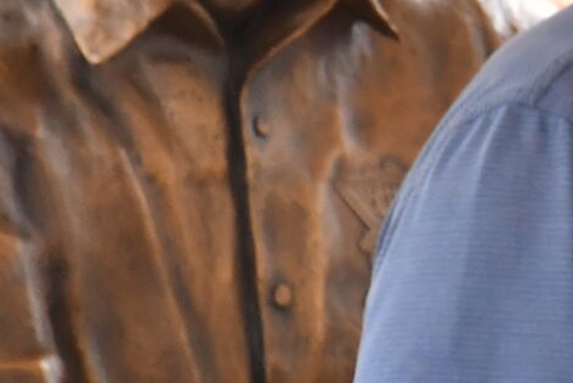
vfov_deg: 0.6
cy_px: 59
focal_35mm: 2441
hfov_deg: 0.8
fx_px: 38862
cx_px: 545
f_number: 6.3
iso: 1600
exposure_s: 1/160
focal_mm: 300
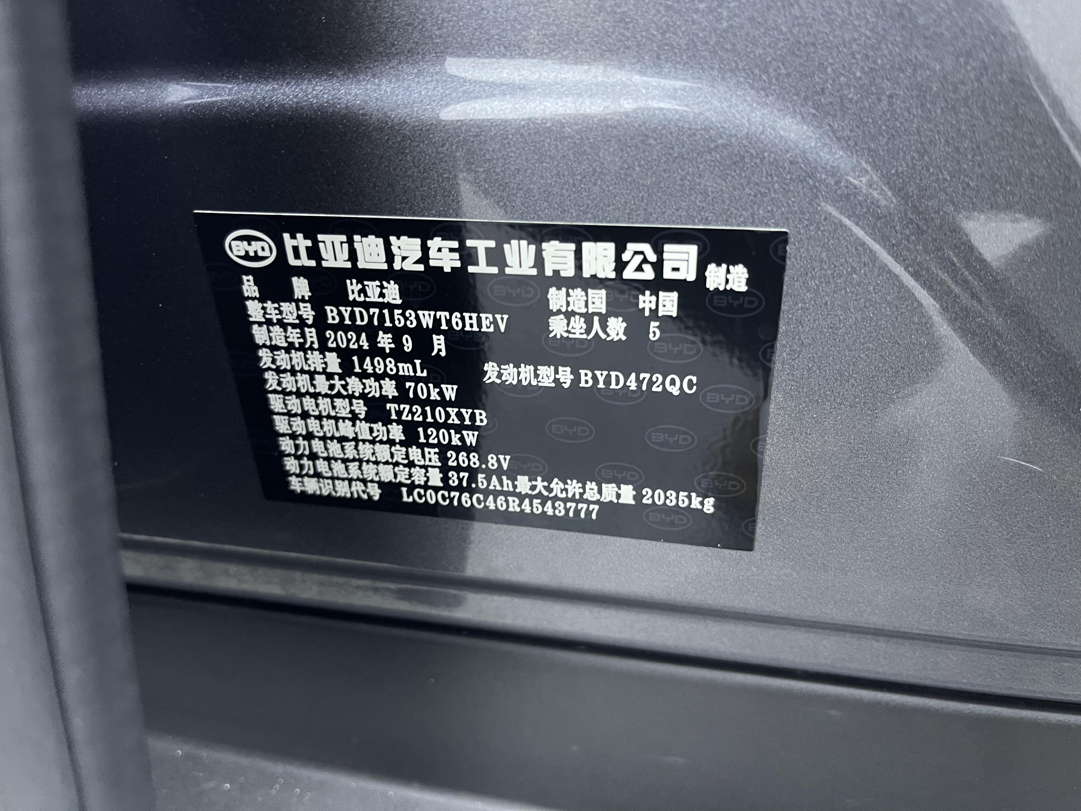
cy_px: 406
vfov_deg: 54.9
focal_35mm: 25
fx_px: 781
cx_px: 540
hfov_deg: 69.4
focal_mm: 5.1
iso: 400
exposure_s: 1/33
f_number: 1.6
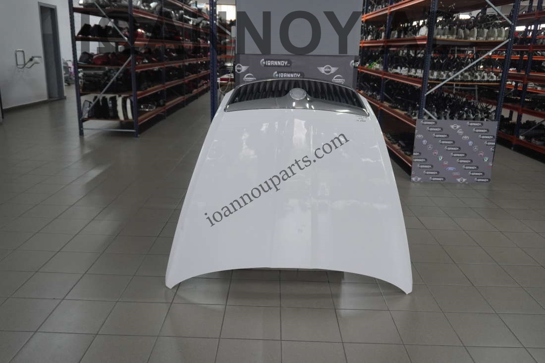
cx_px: 272
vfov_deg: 43.6
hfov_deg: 61.9
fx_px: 454
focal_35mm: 30
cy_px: 182
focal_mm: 20
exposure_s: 1/160
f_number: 4
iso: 1000
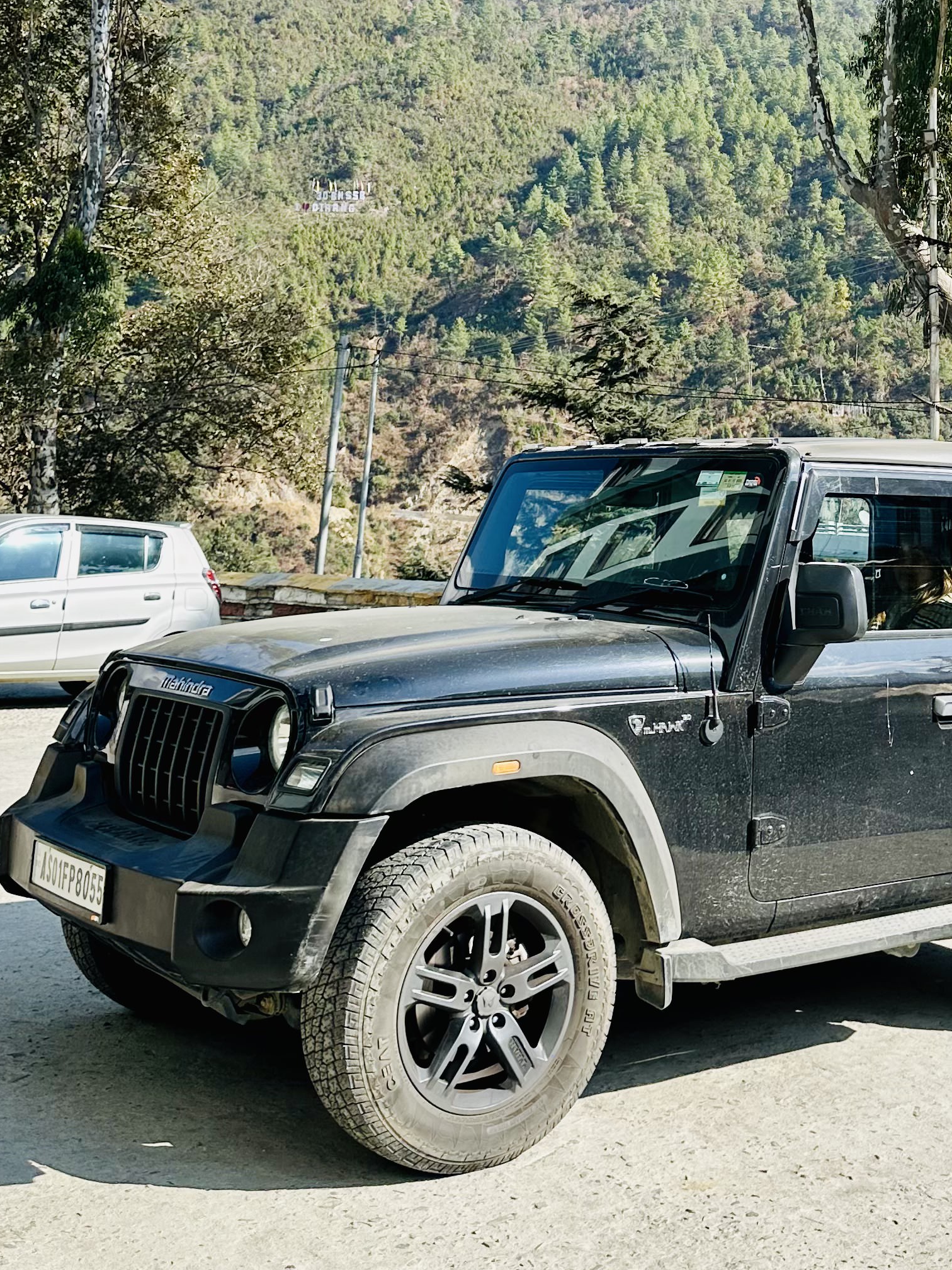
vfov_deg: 38.5
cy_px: 292
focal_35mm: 48
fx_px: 1760
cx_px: 715
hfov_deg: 29.8
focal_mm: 6.86
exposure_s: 1/2591
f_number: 1.78
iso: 80
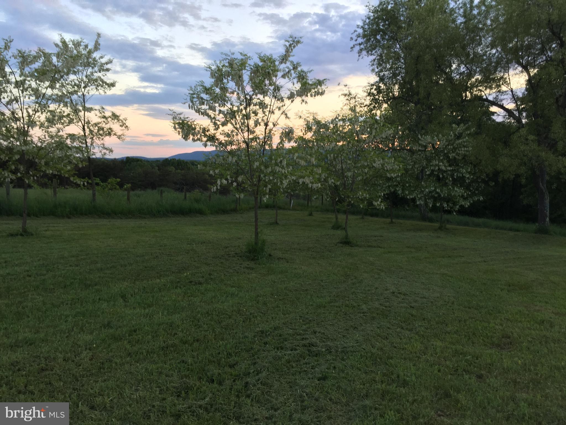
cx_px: 283
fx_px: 474
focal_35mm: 29
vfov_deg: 48.2
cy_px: 212
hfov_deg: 61.7
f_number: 2.2
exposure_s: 1/40
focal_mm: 4.15
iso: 32
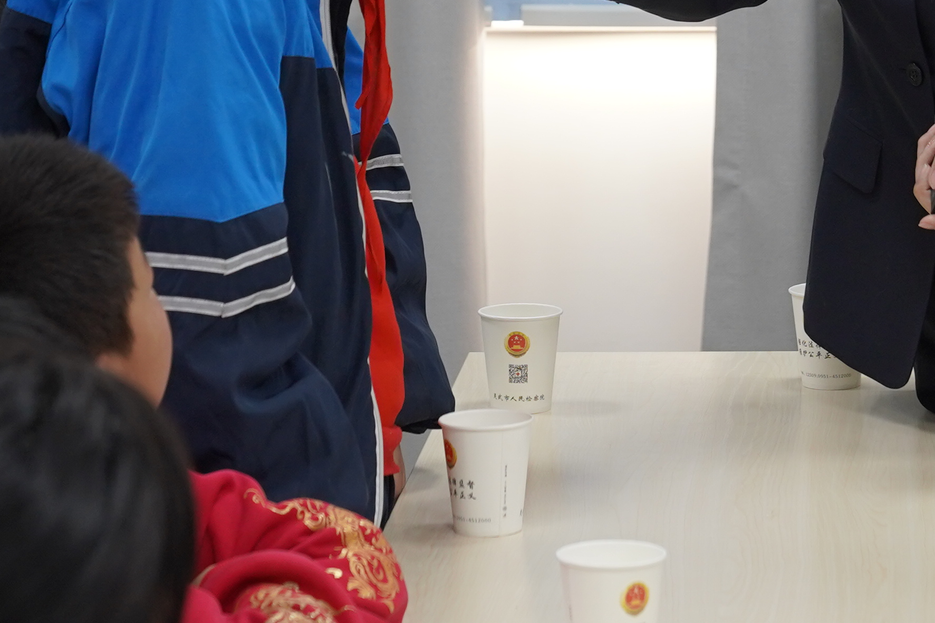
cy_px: -208
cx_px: 702
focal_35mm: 176
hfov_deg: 11.6
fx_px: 4571
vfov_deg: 7.7
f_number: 4
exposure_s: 1/160
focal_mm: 52
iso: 800
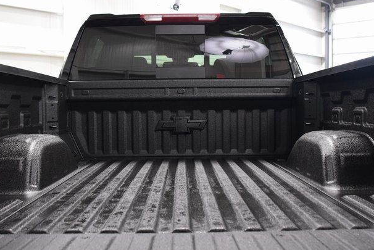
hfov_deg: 50.6
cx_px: 180
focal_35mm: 38
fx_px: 395
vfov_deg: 35.1
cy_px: 124
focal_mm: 24
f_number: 3.5
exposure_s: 1/60
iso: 1600
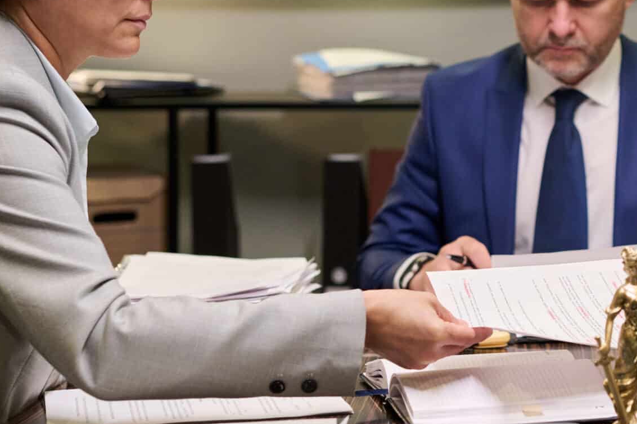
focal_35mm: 113
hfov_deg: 17.8
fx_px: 1999
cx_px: 563
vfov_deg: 12.1
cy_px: 166
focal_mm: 50
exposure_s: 1/250
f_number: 2.8
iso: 1600
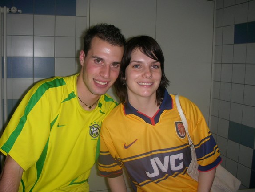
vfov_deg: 36.8
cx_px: 118
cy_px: 99
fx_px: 287
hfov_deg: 47.8
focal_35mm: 39
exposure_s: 1/60.1
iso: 50
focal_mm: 5.8
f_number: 3
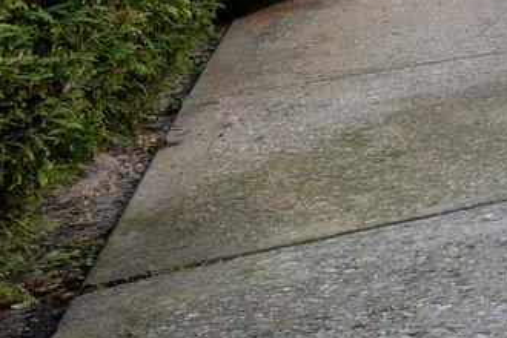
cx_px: 1547
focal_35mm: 87
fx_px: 1225
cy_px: -426
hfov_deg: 11.3
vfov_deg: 12.8
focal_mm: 14
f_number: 10
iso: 320
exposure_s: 1/40
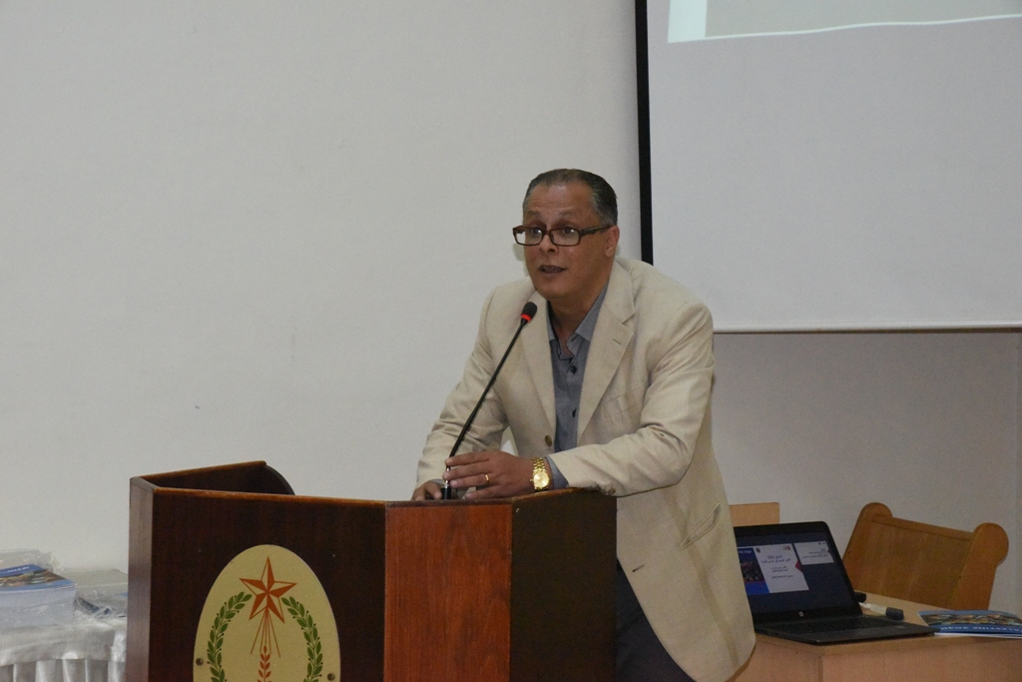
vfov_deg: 14.9
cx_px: 511
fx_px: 2612
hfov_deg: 22.1
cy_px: 341
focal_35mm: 92
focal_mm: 92
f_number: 14
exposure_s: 1/250
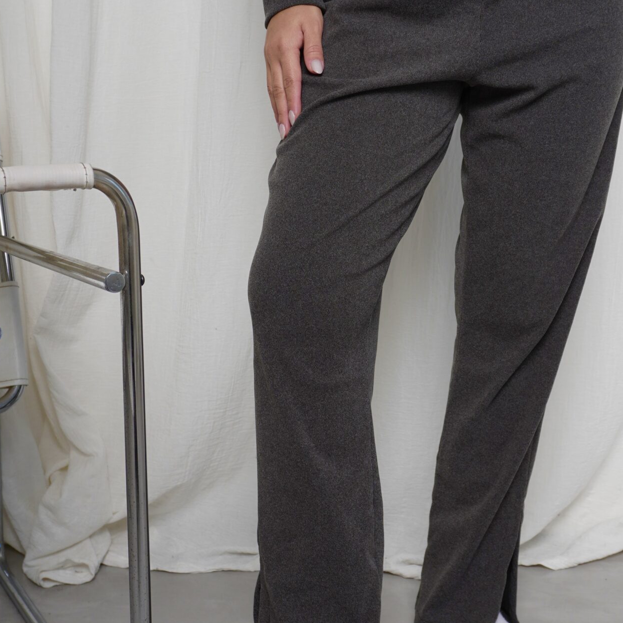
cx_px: 371
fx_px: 1117
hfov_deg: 31.1
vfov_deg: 31.1
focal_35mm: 55
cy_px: 254
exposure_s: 1/160
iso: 160
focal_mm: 21
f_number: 5.6
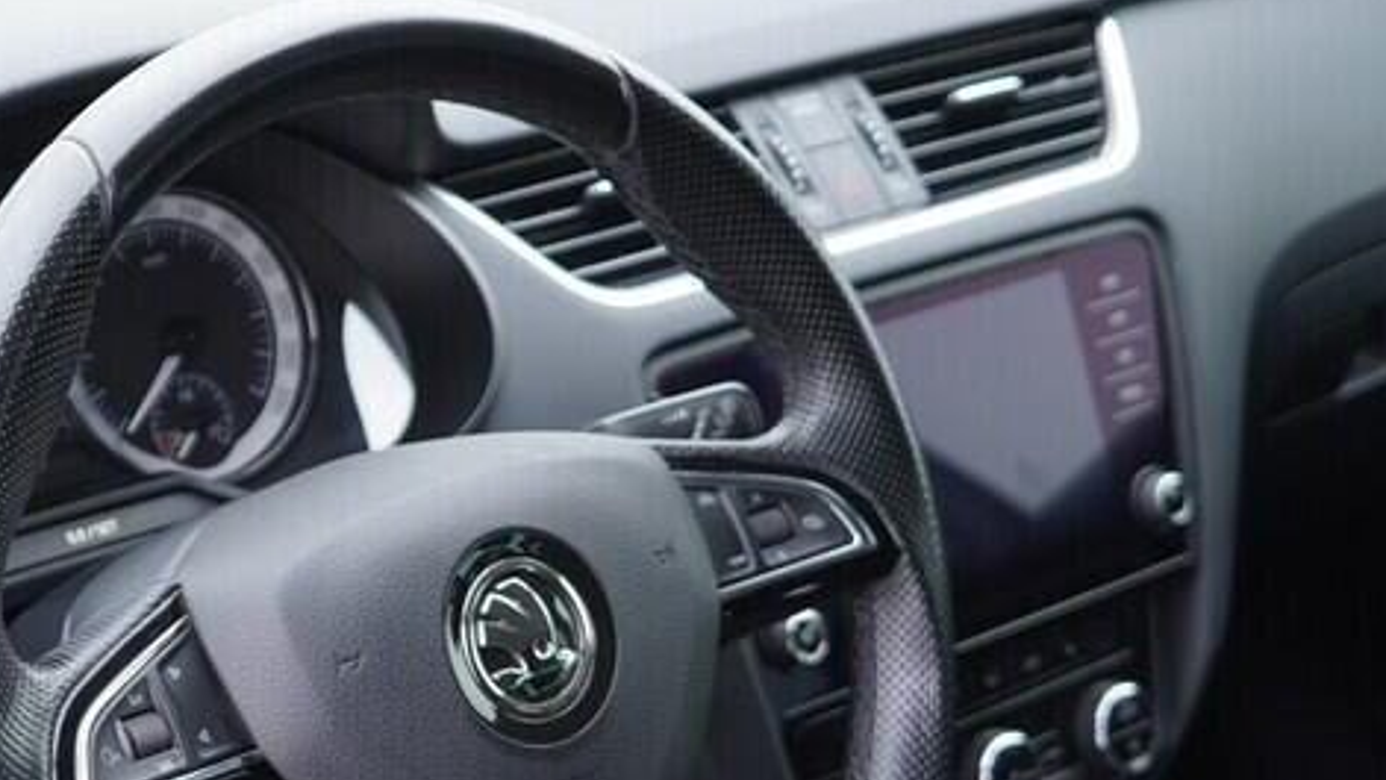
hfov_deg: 25.6
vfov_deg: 14.6
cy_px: 702
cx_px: 359
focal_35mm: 82
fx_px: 3014
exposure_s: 1/40
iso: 250
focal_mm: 24
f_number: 2.8
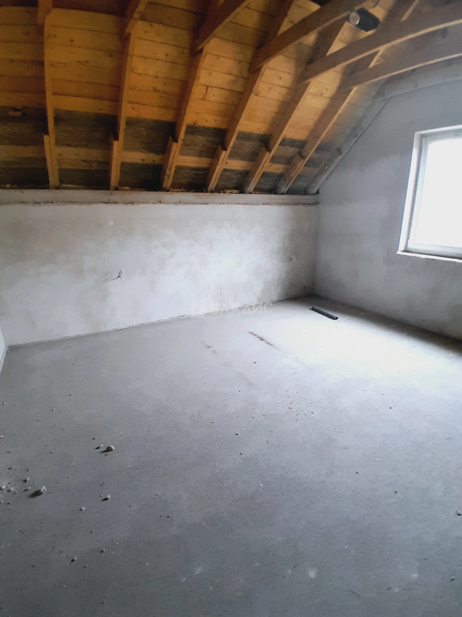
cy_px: 308
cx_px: 231
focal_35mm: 17
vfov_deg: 91.0
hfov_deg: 74.7
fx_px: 303
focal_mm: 1.46
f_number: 2.2
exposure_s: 1/30
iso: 80
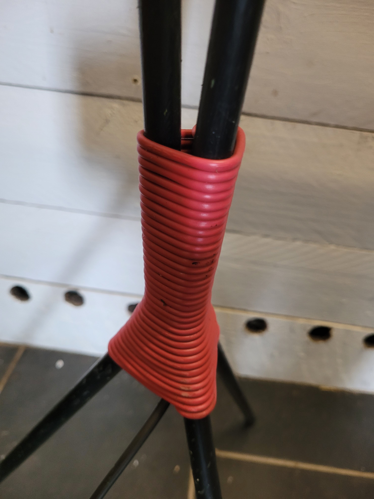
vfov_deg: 67.3
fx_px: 375
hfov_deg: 53.1
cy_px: 250
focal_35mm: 26
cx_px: 187
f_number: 1.8
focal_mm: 5.4
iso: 400
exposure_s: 1/50
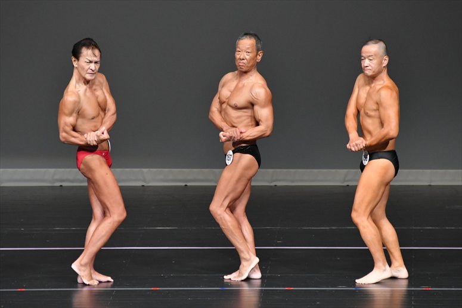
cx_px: 231
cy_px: 154
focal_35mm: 345
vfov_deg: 4.0
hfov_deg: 6.0
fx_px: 4425
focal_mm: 230
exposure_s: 1/400
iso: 4000
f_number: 5.6
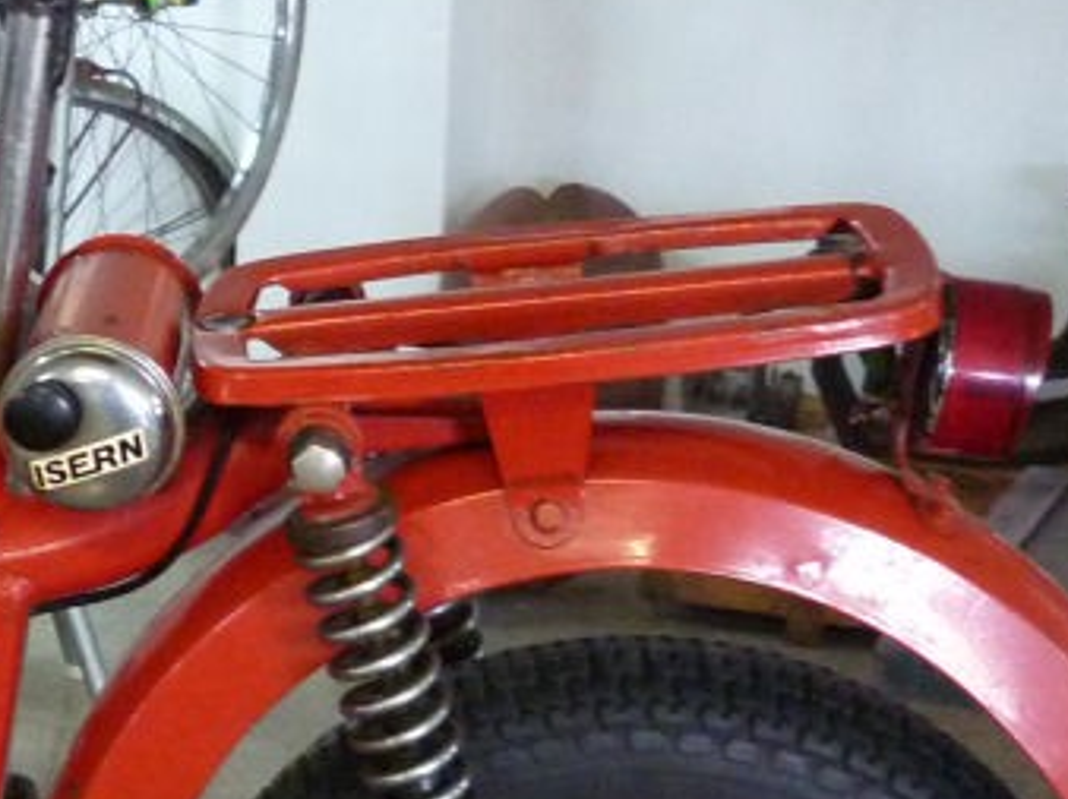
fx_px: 3083
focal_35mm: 100
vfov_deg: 14.8
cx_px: -325
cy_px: 458
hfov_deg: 18.3
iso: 400
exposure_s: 1/10
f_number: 2.8
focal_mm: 5.5
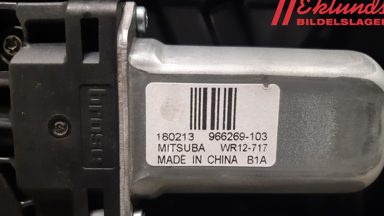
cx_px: 192
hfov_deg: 66.1
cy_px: 140
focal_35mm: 29
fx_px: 295
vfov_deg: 39.8
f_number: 1.7
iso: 250
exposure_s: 1/50
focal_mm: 3.93
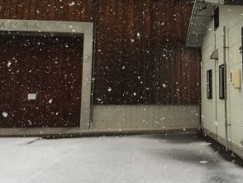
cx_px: 174
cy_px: 46
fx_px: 358
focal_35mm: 51
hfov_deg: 36.8
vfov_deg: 28.2
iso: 32
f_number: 2.2
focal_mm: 4.12
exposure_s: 1/733
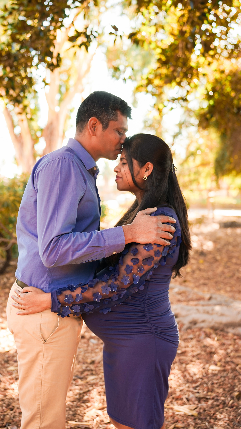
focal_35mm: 37
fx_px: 420
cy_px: 213
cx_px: 98
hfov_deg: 31.9
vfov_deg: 54.0
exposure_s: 1/160
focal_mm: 35
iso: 100
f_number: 2.2
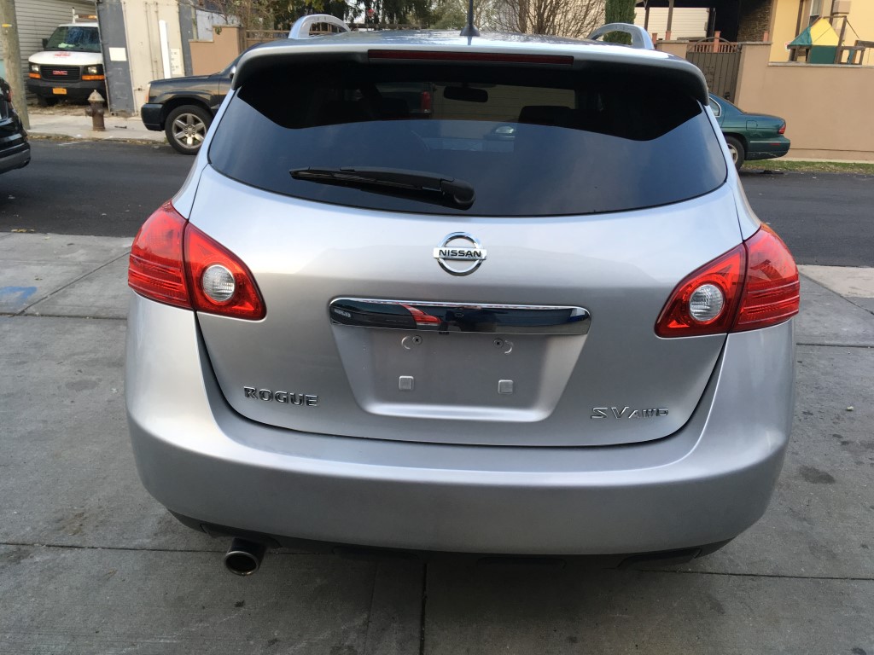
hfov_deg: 61.7
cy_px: 328
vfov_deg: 48.2
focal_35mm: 29
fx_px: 732
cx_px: 437
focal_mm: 4.15
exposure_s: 1/120
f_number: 2.2
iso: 40
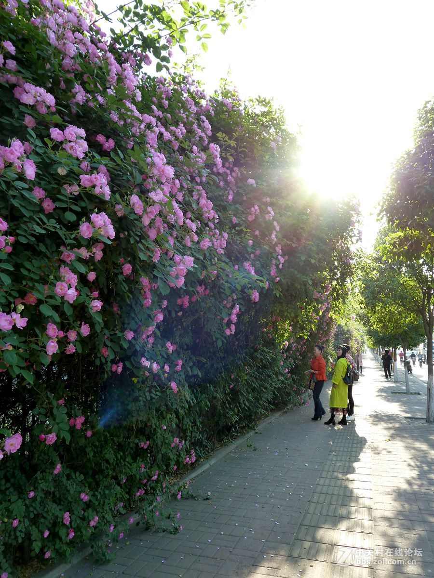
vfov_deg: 69.4
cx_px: 217
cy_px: 289
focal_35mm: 25
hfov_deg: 54.9
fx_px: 418
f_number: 3.5
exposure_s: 1/100
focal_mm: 4.1
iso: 125
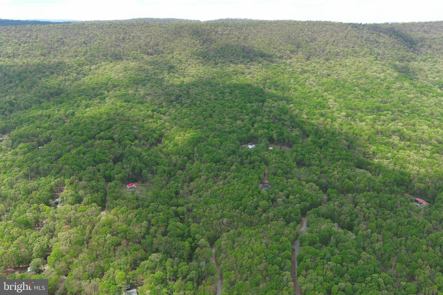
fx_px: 357
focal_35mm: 29
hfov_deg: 63.7
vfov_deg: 45.0
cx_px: 222
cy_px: 148
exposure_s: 1/650
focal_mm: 10.57
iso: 100
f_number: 2.8
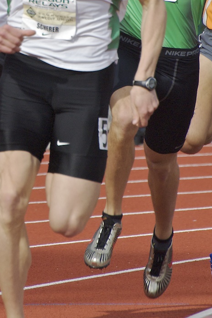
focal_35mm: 847
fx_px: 7474
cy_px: 93
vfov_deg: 2.4
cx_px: 41
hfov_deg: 1.6
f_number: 8
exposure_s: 1/640
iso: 400
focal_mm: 300
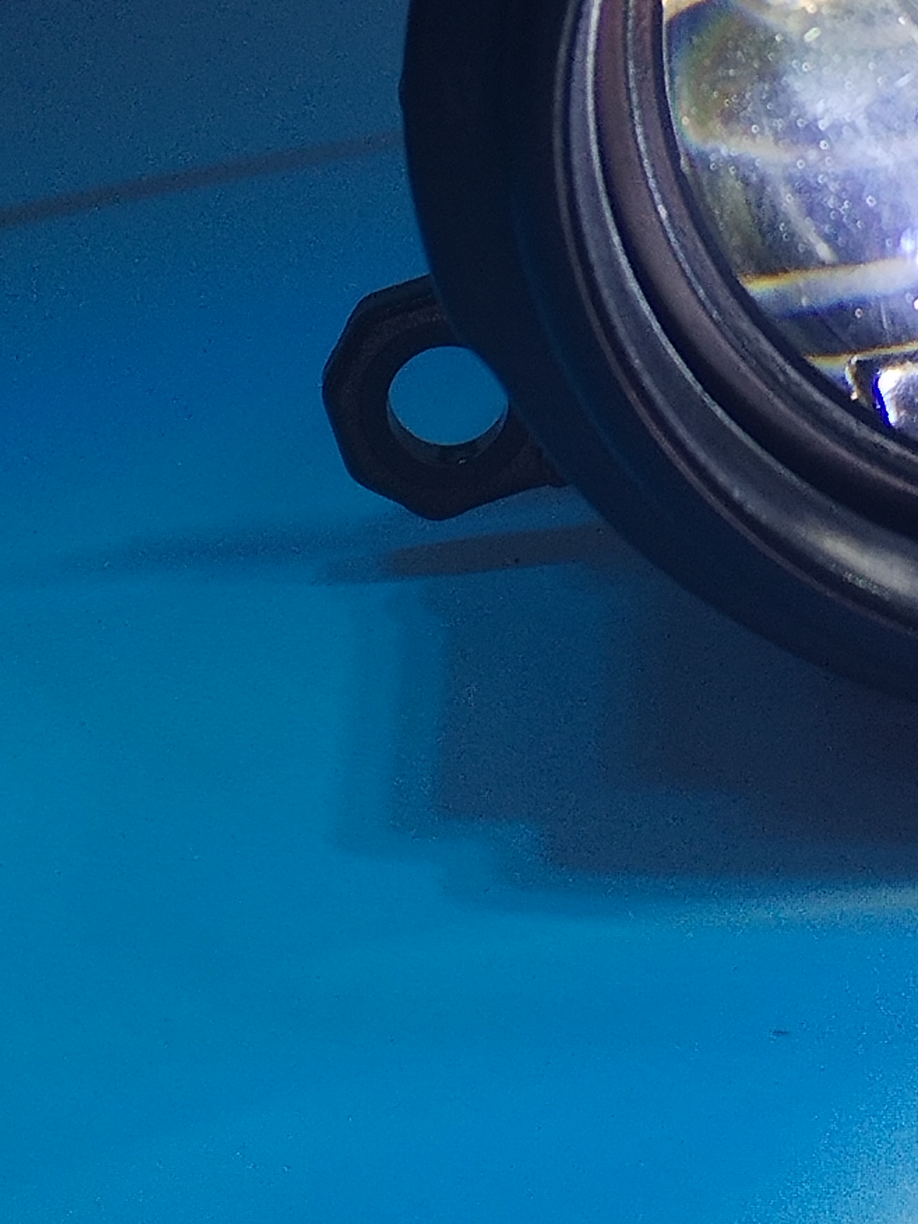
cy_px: -300
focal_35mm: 134
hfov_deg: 11.0
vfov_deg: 14.2
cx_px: 854
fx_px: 4739
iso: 100
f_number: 1.8
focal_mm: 4.75
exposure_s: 1/753
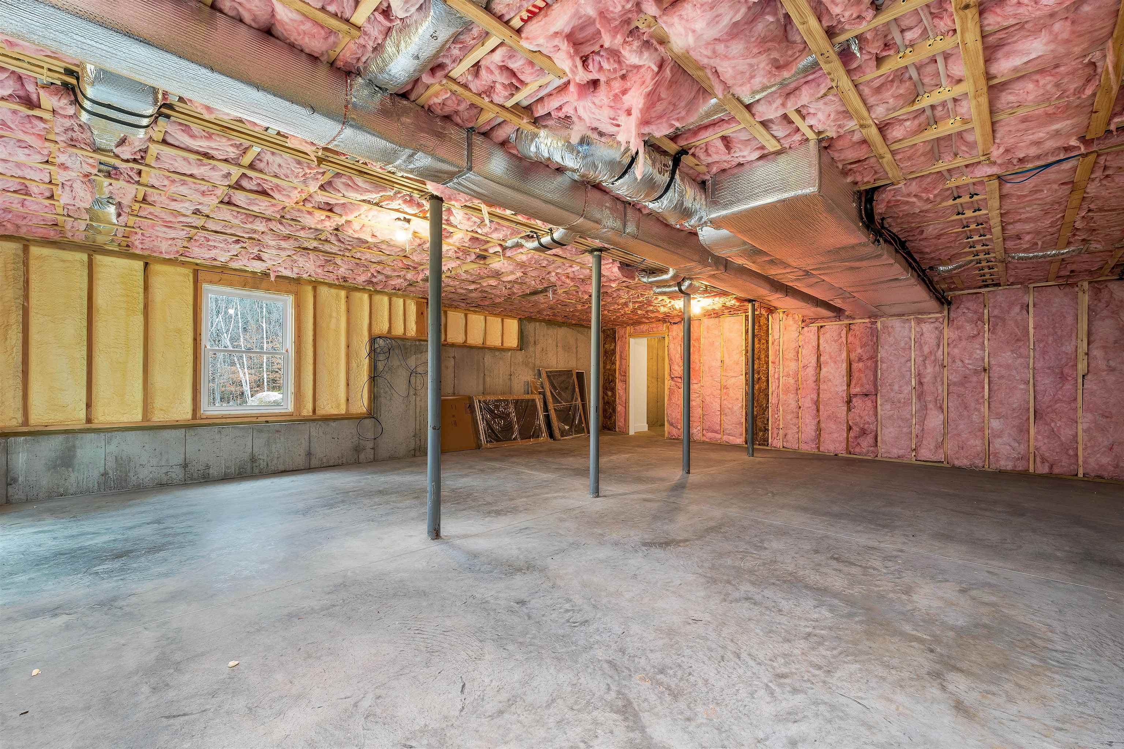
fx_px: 437
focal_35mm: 14
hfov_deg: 104.3
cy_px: 374
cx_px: 562
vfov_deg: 81.2
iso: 400
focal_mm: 14
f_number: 8
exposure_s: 1/2.5
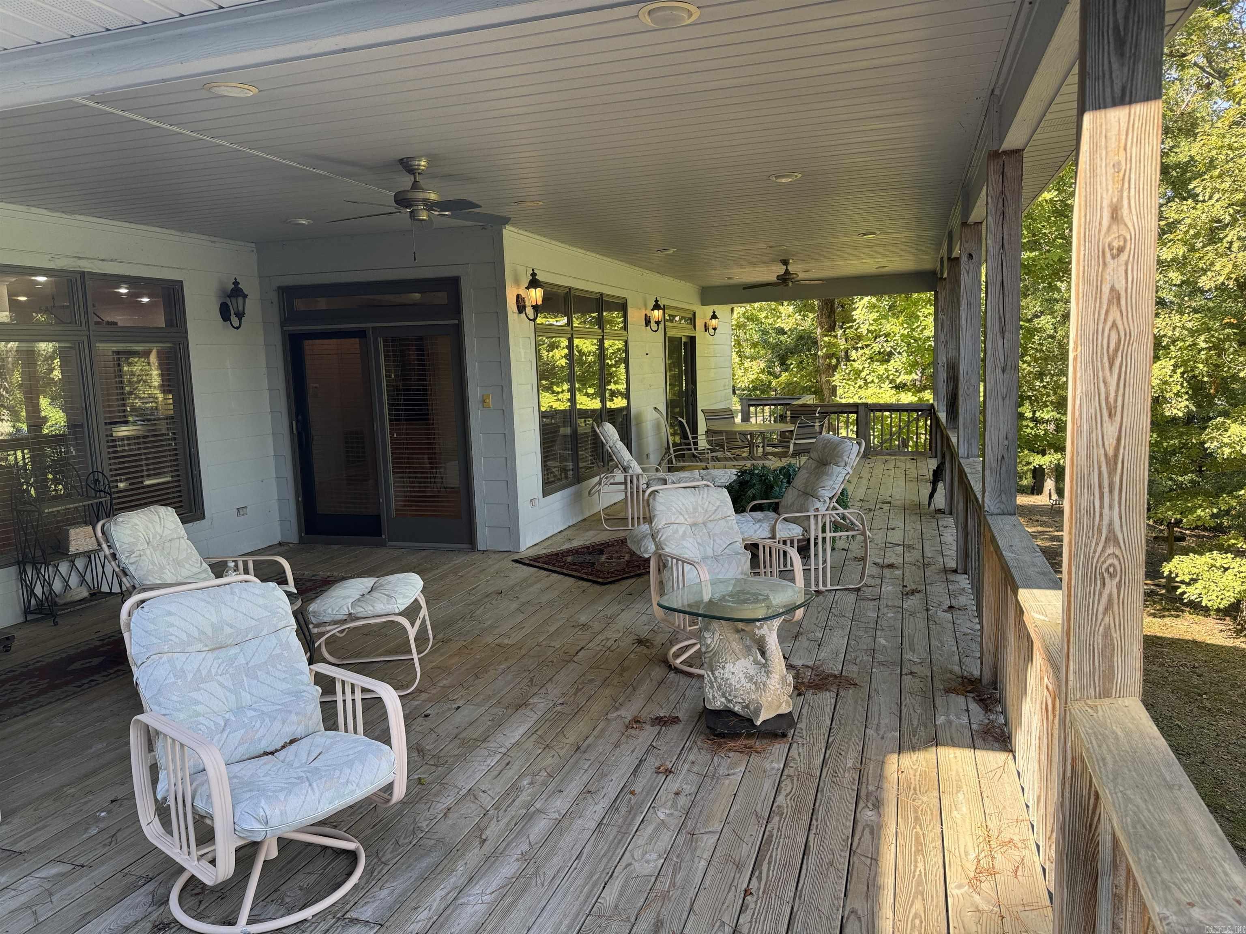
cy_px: 467
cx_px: 623
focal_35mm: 24
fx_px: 864
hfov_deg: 71.6
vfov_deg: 56.8
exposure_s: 1/238
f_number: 1.78
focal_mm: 6.76
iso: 64
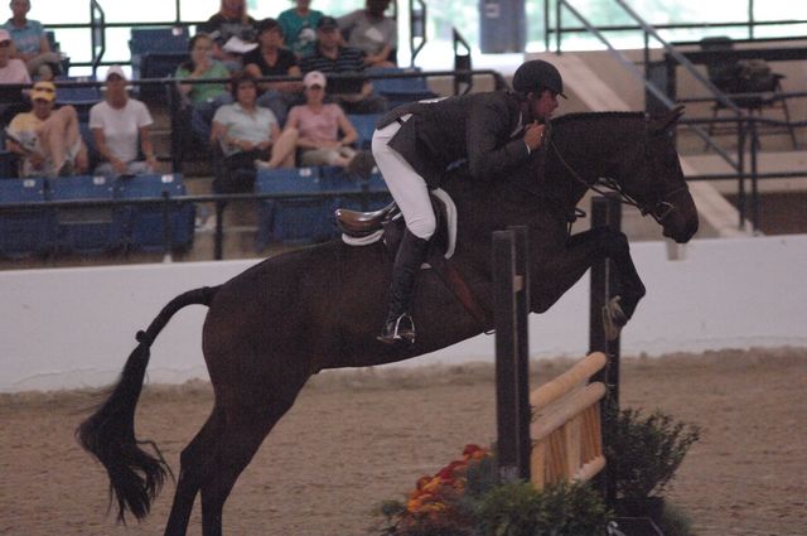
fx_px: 6045
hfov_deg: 7.6
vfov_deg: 5.1
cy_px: 268
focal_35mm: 270
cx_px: 404
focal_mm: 180
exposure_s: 1/320
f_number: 2.8
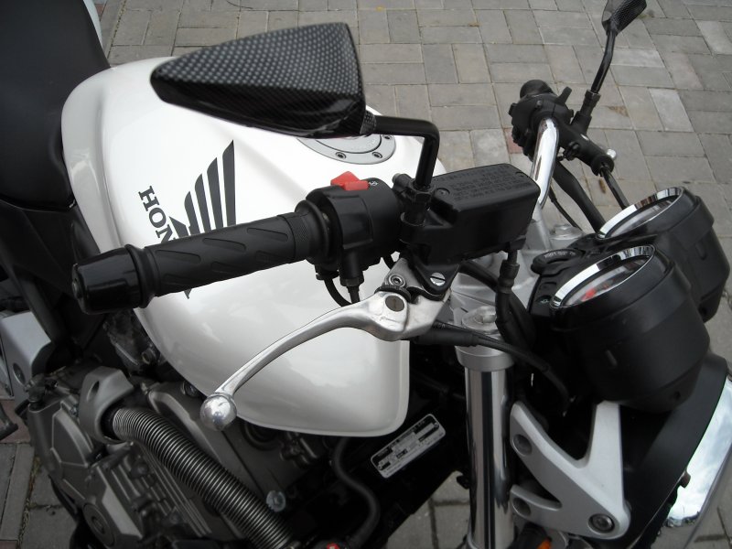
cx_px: 366
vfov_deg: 40.7
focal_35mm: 35
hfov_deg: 52.6
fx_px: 740
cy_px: 274
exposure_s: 1/402
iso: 64
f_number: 2.8
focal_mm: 5.7
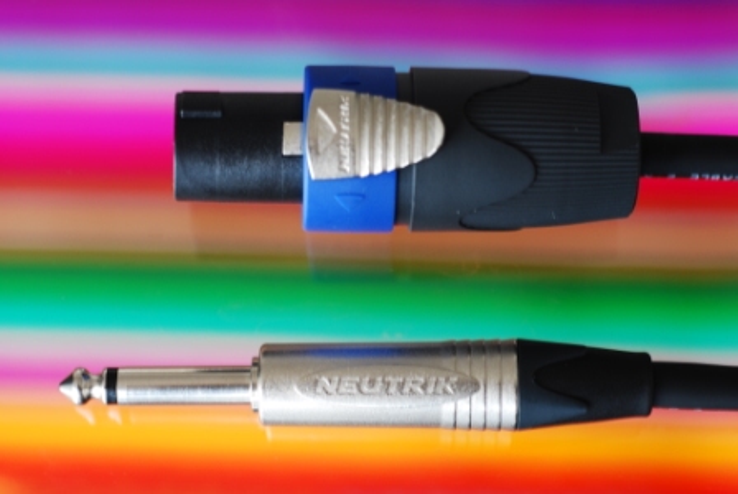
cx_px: 369
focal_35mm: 90
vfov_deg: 15.2
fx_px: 1847
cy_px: 247
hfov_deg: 22.6
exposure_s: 1.6
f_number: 5.6
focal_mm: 60
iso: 100
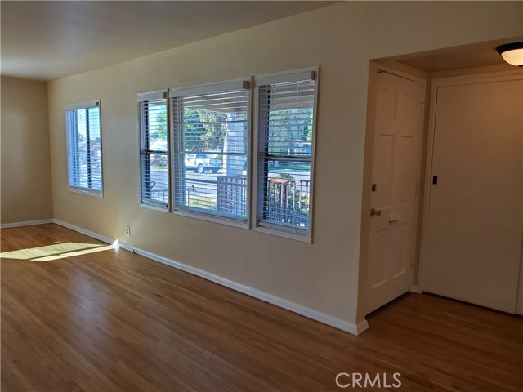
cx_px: 262
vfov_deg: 53.1
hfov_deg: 67.3
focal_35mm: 26
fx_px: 393
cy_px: 196
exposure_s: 1/120
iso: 64
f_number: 2.4
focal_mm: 4.3
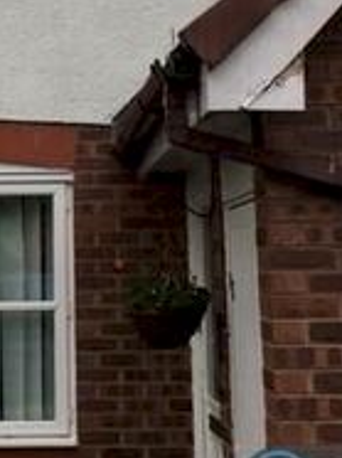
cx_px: 47
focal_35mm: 82
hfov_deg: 17.7
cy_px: 90
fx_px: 1083
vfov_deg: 23.5
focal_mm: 4.15
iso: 25
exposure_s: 1/100
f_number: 2.2
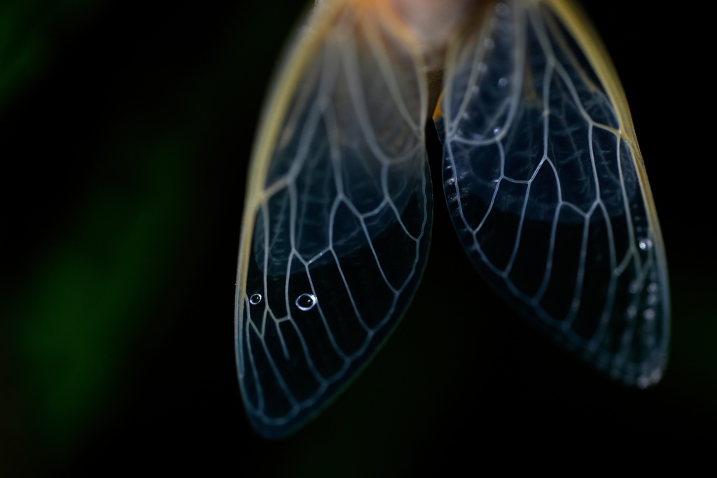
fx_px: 1793
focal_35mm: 90
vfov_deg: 15.2
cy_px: 239
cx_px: 358
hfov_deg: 22.6
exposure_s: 1/320
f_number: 3.5
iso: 800
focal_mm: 90
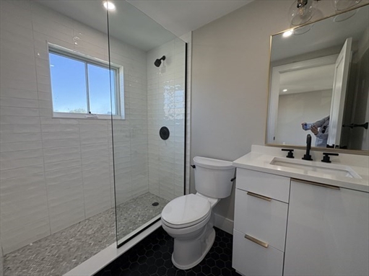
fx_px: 149
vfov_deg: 85.7
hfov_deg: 102.1
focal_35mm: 14
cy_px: 138
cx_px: 184
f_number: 2.2
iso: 100
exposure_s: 1/141
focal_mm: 2.22
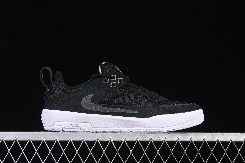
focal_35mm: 75
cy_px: 82
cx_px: 122
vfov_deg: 18.2
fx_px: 510
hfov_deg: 27.0
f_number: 6.3
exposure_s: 1/60
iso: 160
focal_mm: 50
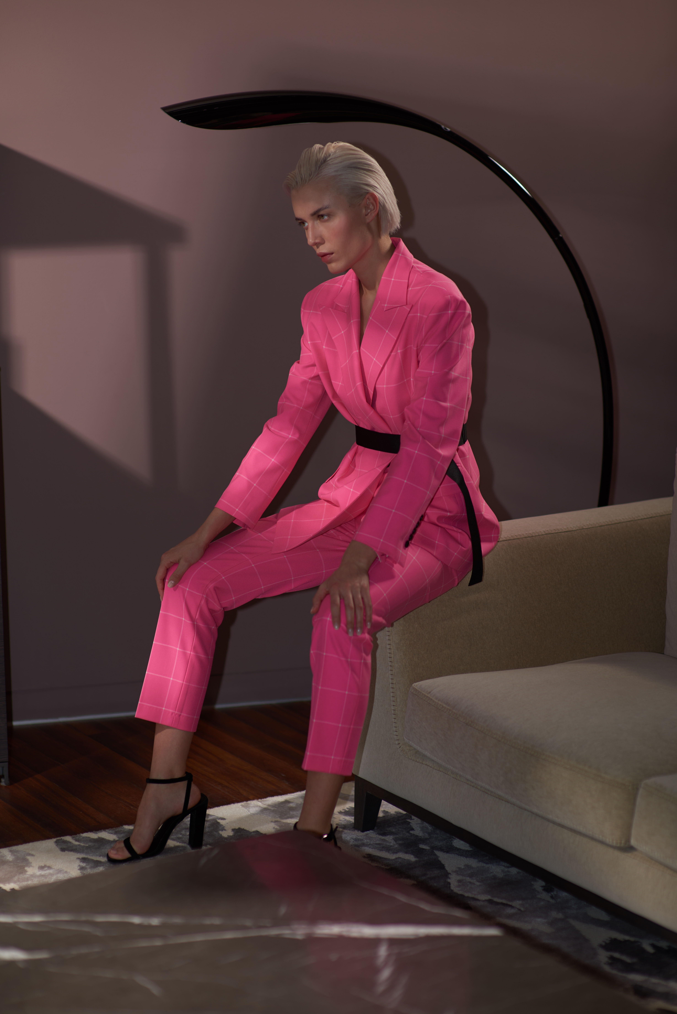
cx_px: 338
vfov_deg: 23.9
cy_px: 507
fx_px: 2396
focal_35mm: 85
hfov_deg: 16.1
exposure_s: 1/200
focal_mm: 85
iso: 31
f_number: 1.8
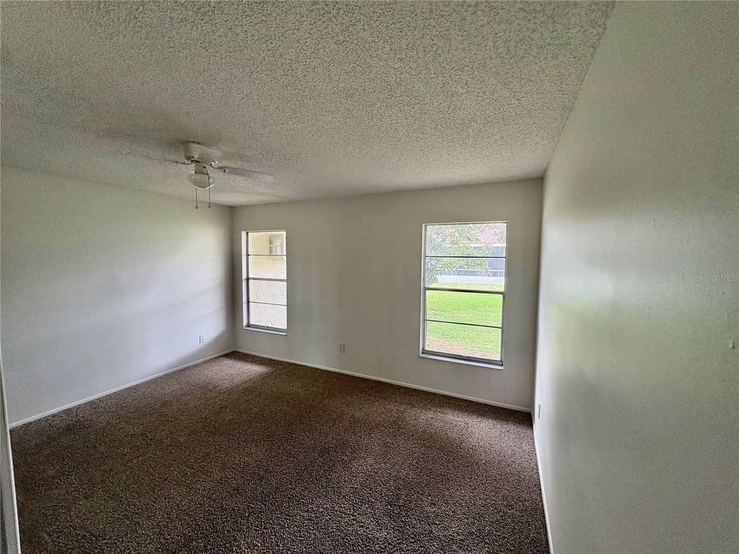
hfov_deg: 102.1
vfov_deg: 85.7
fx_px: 299
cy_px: 277
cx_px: 370
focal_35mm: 14
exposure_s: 1/99
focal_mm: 2.22
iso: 160
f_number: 2.2
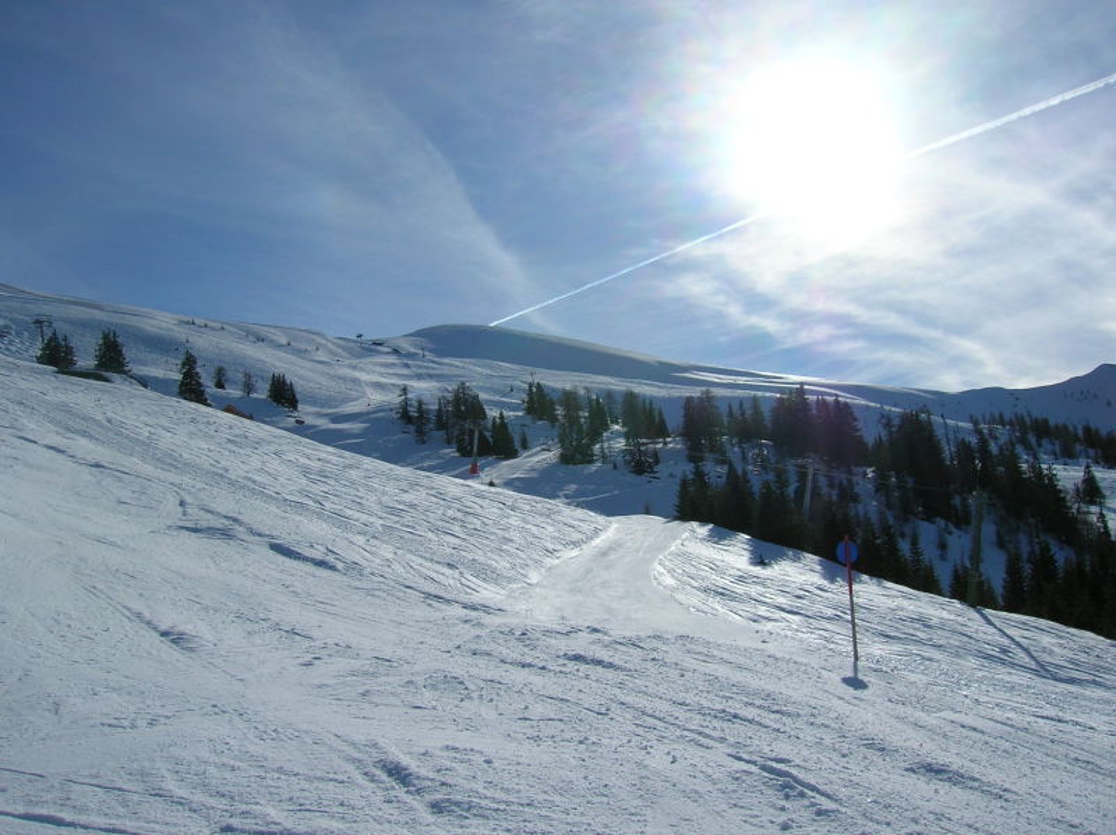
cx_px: 558
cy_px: 418
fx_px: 1095
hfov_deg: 54.0
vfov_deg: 41.8
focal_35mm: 34
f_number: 4.9
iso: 50
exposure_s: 1/1572
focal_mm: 5.7
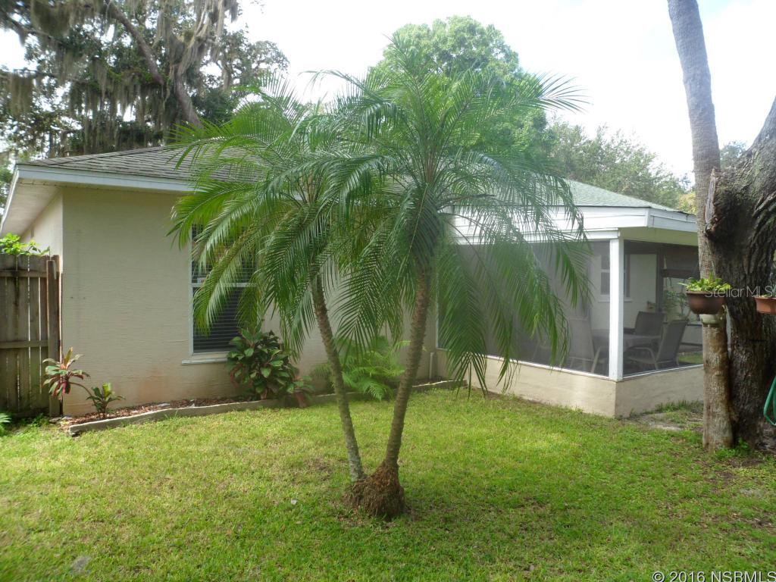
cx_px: 388
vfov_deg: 53.1
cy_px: 291
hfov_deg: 67.3
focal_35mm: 26
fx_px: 583
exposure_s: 1/250
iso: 80
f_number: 3.3
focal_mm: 4.9
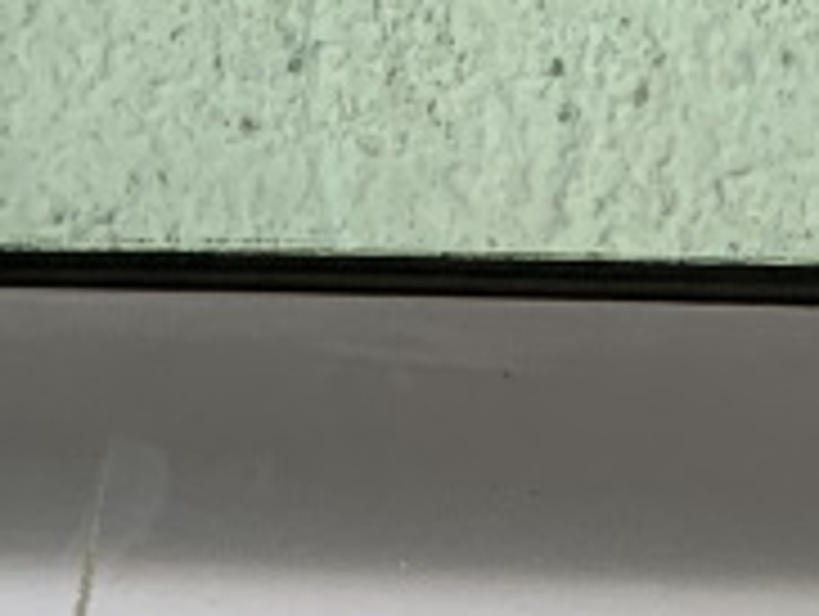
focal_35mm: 146
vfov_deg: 9.1
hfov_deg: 13.4
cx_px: 756
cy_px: 1529
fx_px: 3459
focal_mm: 4.25
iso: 100
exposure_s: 1/100
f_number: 1.8
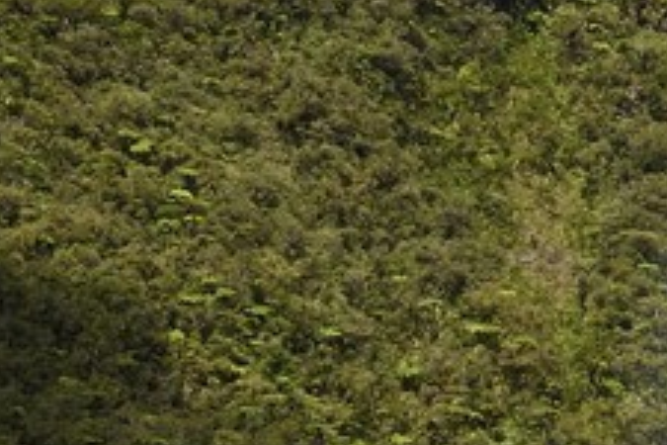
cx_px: 1826
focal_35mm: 242
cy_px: 623
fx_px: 4483
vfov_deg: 5.6
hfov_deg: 7.7
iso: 200
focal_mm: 34
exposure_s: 1/200
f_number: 13
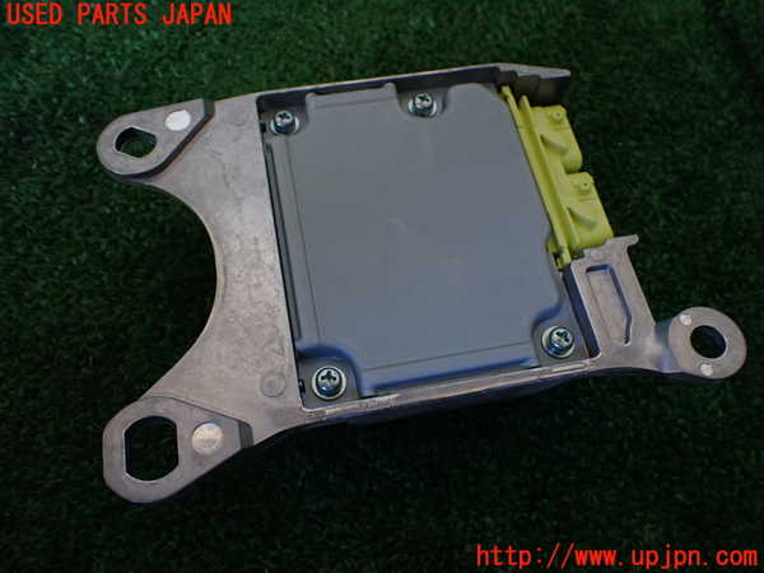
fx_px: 662
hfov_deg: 60.0
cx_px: 382
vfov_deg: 46.8
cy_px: 286
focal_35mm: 30
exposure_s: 1/125
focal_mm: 5.4
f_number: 2.3
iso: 250
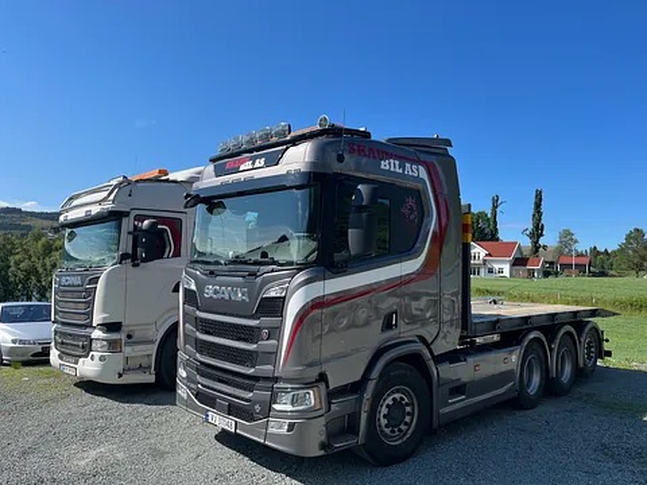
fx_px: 486
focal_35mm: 26
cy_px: 242
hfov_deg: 67.3
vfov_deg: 53.1
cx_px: 324
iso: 50
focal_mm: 5.1
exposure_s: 1/2463
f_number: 1.6
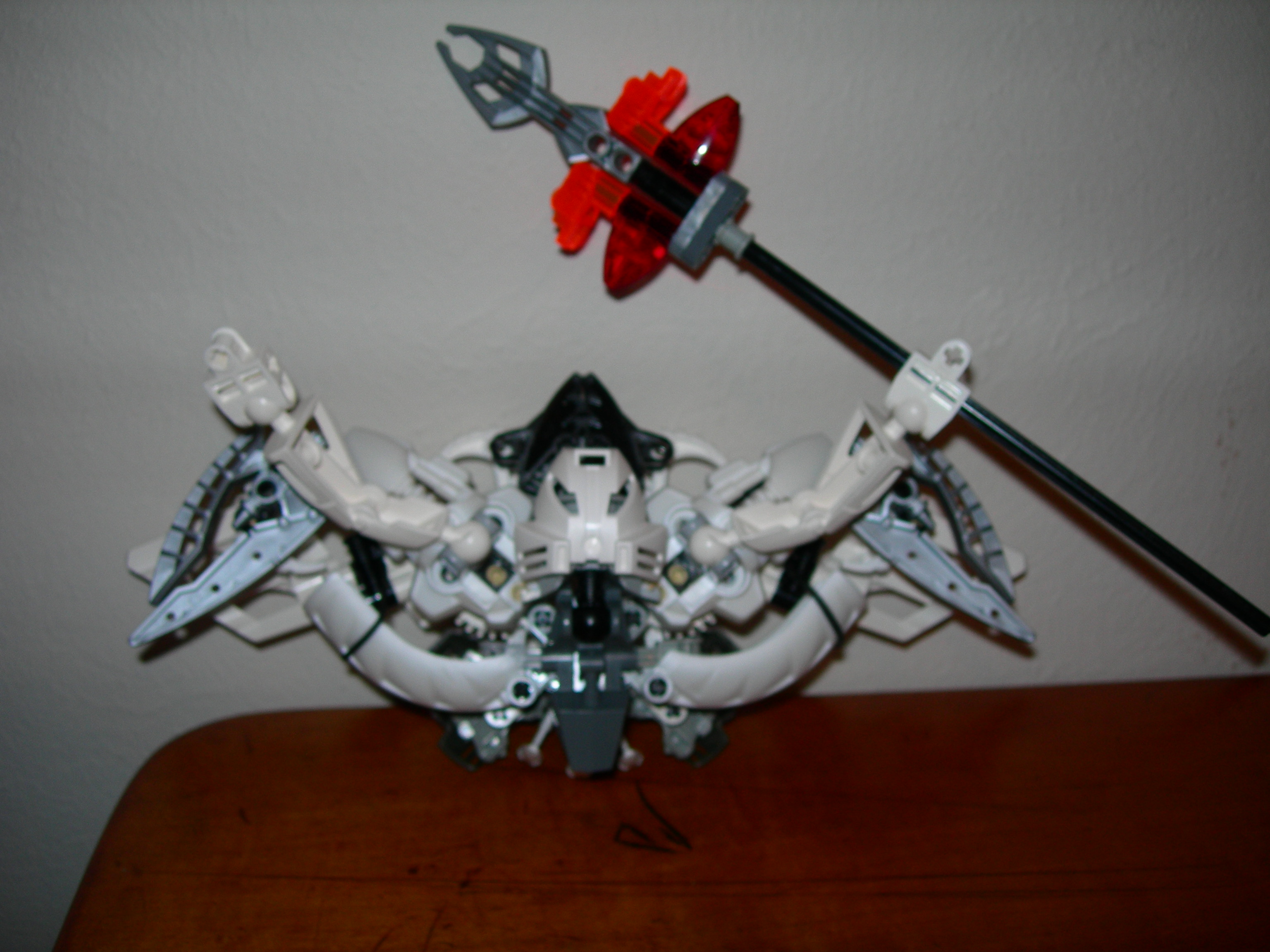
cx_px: 635
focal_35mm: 38
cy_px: 476
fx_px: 1394
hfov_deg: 49.0
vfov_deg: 37.7
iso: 50
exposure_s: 1/60.1
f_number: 2.8
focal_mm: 7.8
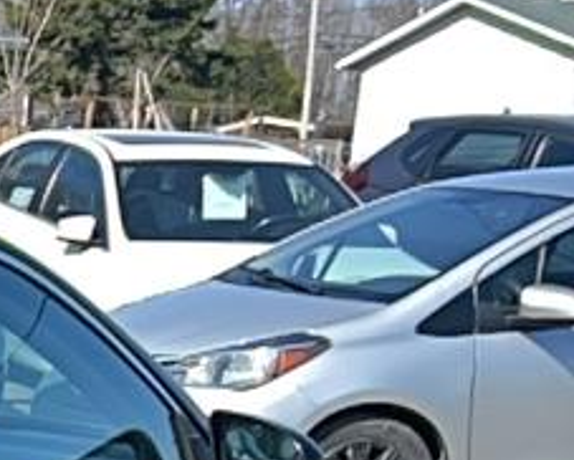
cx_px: -840
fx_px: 2431
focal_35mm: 143
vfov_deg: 10.3
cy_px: 781
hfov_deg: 11.1
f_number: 1.5
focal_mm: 5.7
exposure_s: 1/4878
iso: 32
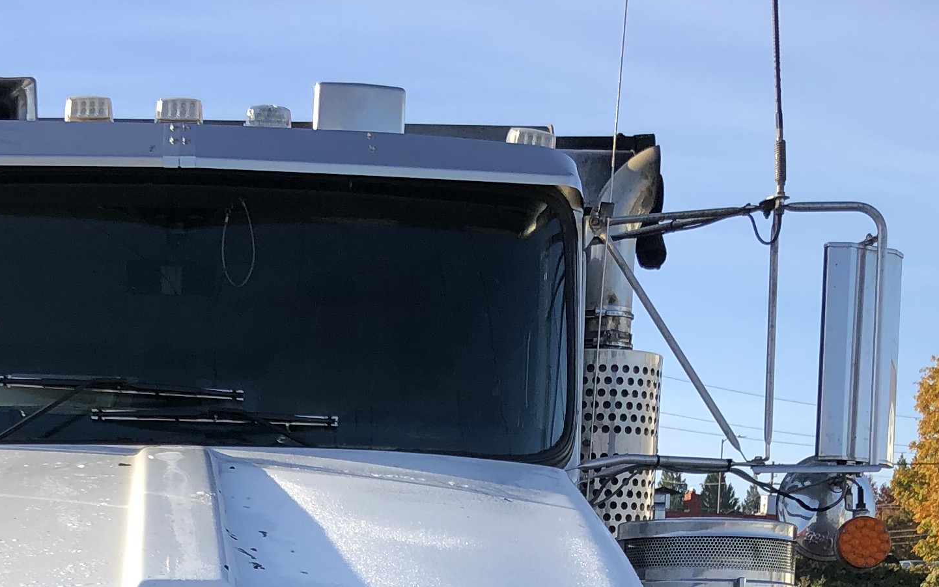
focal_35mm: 83
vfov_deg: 14.3
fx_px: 2124
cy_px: 969
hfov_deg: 24.6
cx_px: 232
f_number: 1.8
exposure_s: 1/867
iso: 20
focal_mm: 3.99
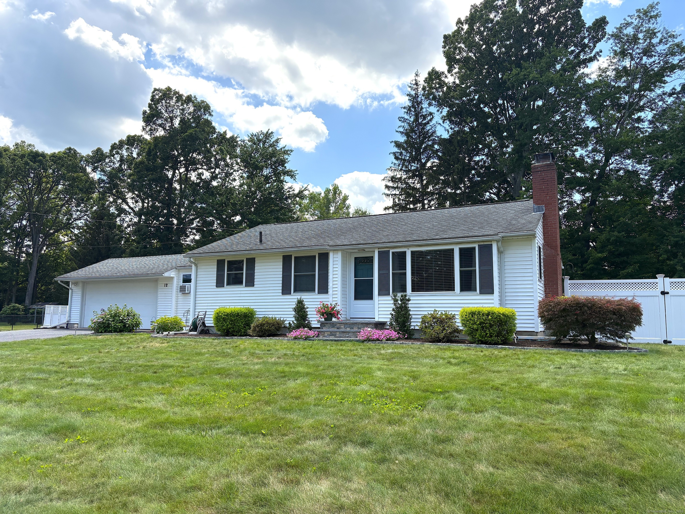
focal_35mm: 26
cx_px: 342
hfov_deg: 67.3
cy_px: 257
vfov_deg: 53.1
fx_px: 515
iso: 64
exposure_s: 1/2364
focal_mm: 5.96
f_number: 1.6
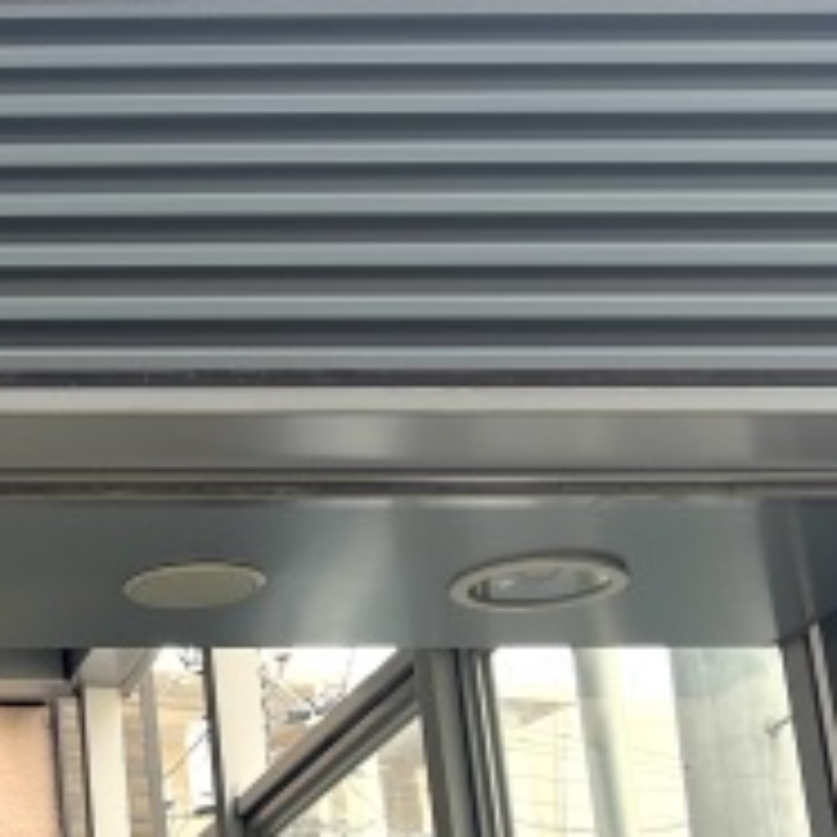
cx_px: -459
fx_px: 2708
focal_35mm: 99
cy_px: 436
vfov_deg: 17.6
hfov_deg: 16.0
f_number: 1.5
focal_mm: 5.7
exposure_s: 1/431
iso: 50
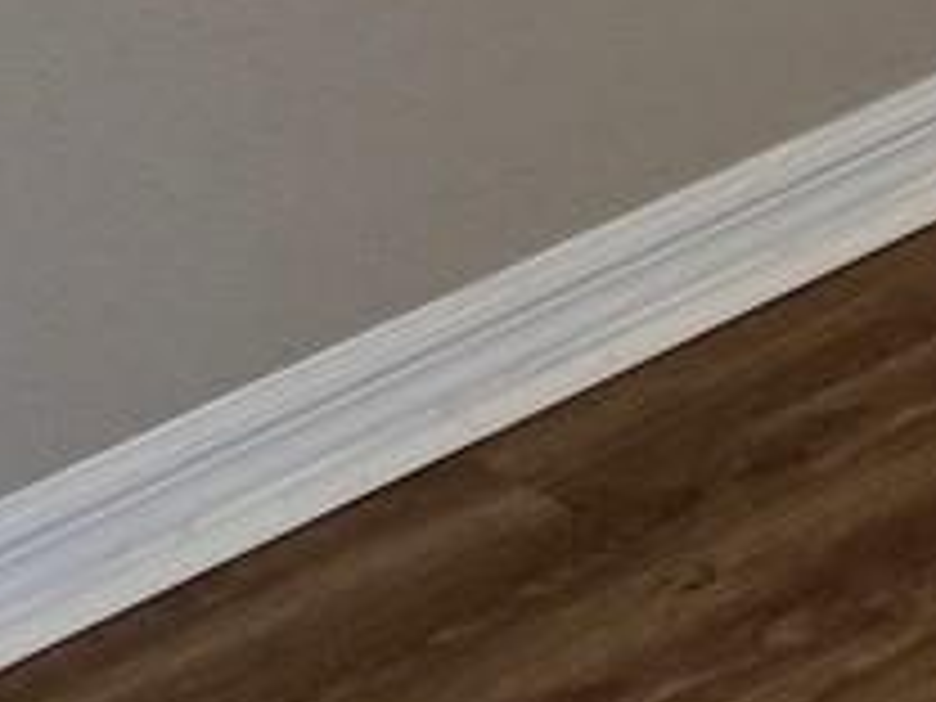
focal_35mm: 185
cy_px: -1822
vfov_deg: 6.8
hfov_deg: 8.8
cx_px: 2804
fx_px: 5002
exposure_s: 1/60
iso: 200
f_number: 1.78
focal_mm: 6.76
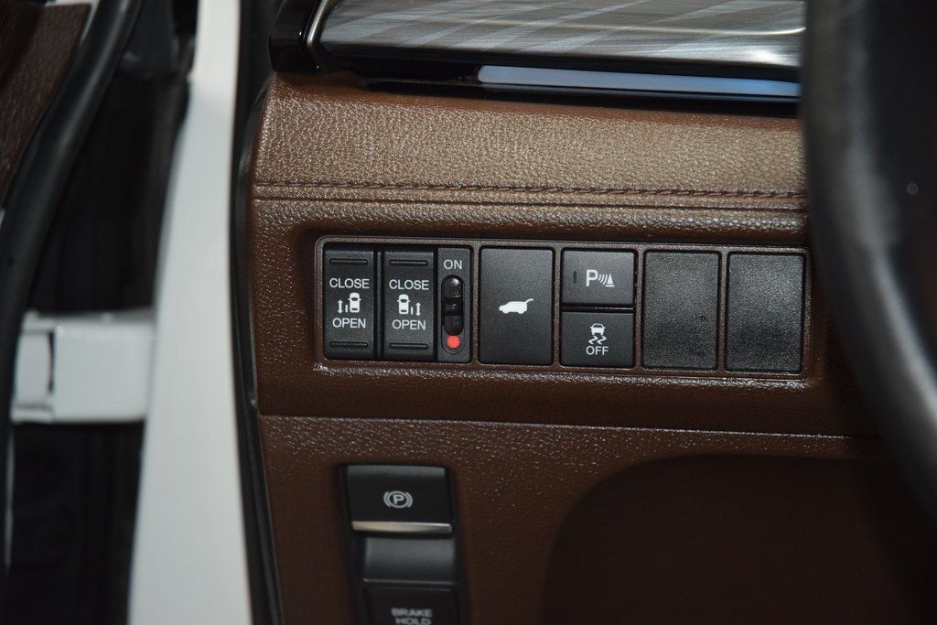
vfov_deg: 13.0
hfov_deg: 19.5
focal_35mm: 105
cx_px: 468
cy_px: 312
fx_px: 2733
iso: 1800
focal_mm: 70
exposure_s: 1/60
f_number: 4.5
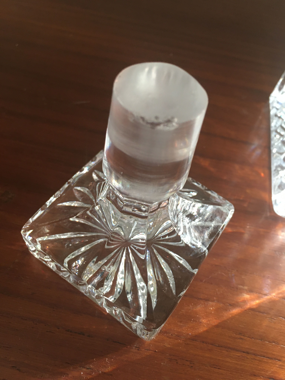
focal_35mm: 29
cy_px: 190
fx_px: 318
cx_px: 142
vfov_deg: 61.7
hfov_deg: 48.2
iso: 160
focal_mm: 4.15
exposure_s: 1/33
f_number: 2.2
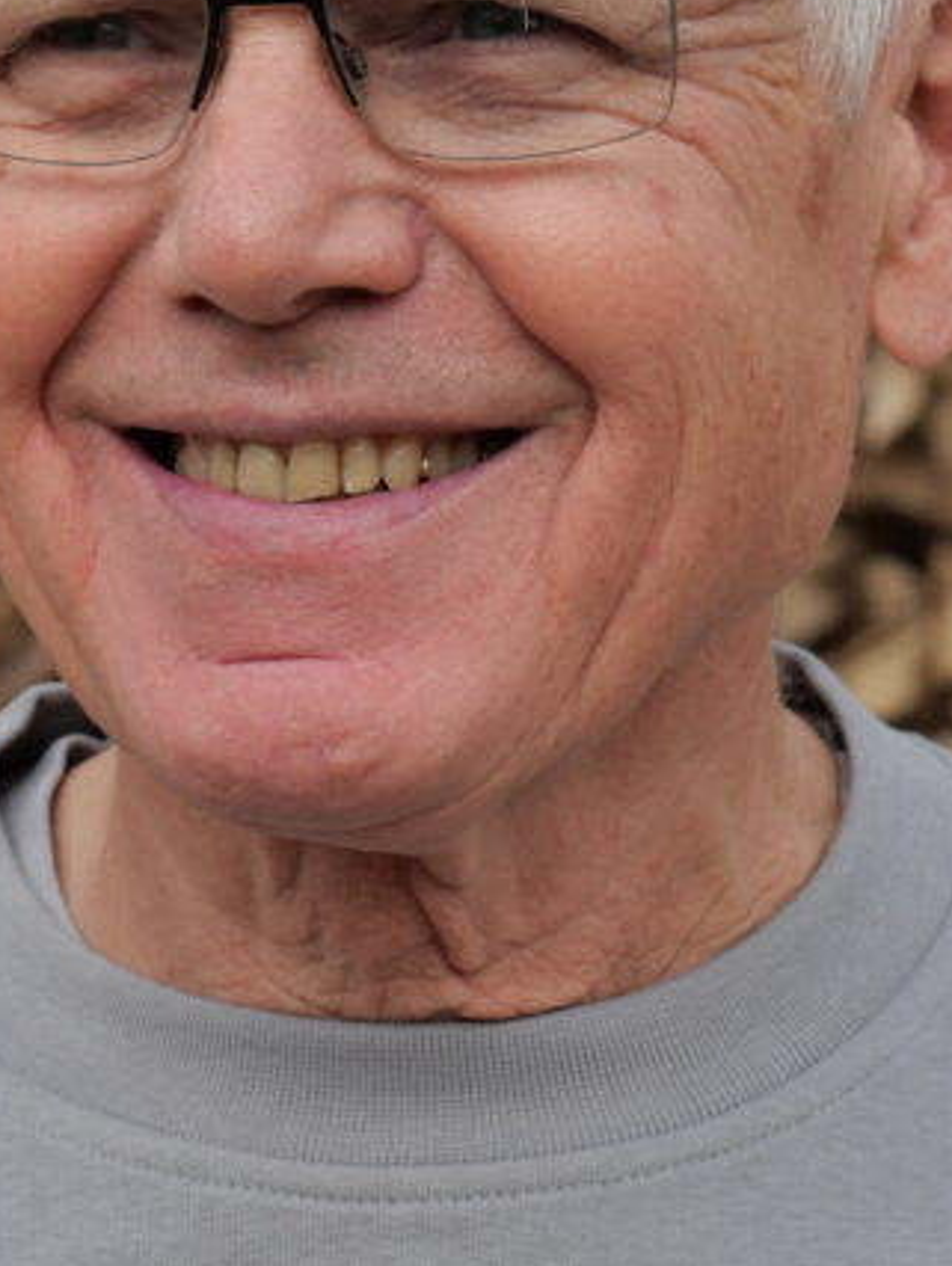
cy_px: 403
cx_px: 297
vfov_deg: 9.6
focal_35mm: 206
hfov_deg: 7.2
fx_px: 7543
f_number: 7.1
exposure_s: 1/400
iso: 200
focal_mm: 43
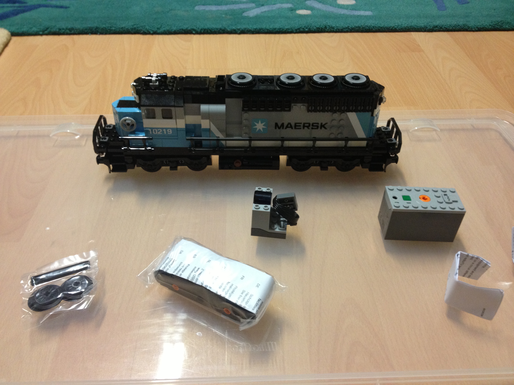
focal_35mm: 35
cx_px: 257
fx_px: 520
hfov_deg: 52.6
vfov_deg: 40.7
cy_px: 192
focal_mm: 4.28
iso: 200
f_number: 2.4
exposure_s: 1/20
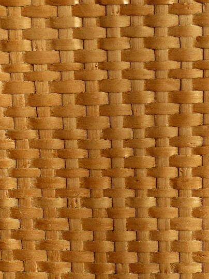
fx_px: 660
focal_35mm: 82
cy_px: 142
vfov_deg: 23.8
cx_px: 116
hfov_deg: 18.0
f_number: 4.4
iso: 100
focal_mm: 11.7
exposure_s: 1/100
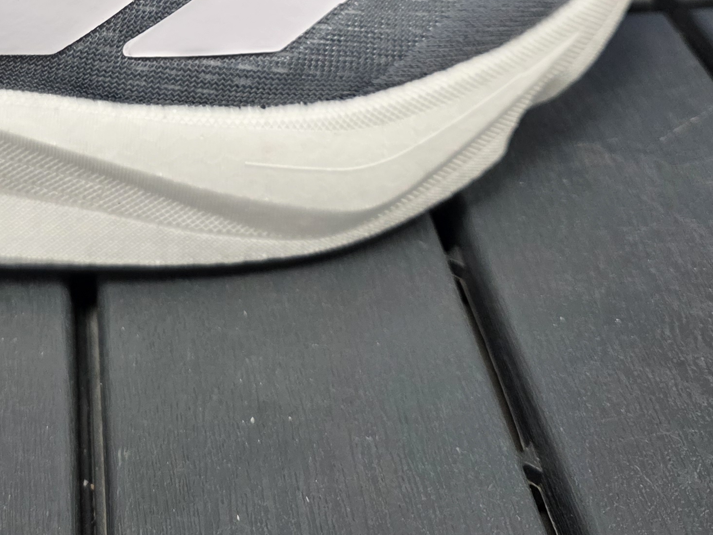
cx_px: 93
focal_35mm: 63
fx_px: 1298
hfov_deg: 29.6
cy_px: -110
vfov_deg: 21.6
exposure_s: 1/100
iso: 160
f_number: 1.7
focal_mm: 6.3
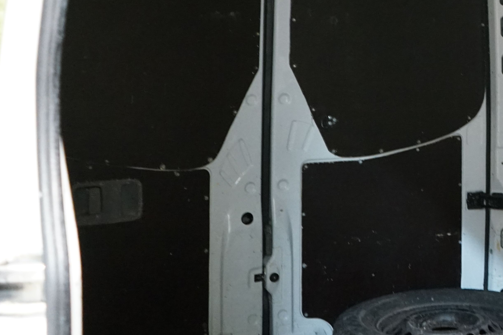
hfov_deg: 25.9
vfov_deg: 19.5
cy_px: 66
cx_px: 616
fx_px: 964
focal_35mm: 69
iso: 4000
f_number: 3.5
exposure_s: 1/30
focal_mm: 28
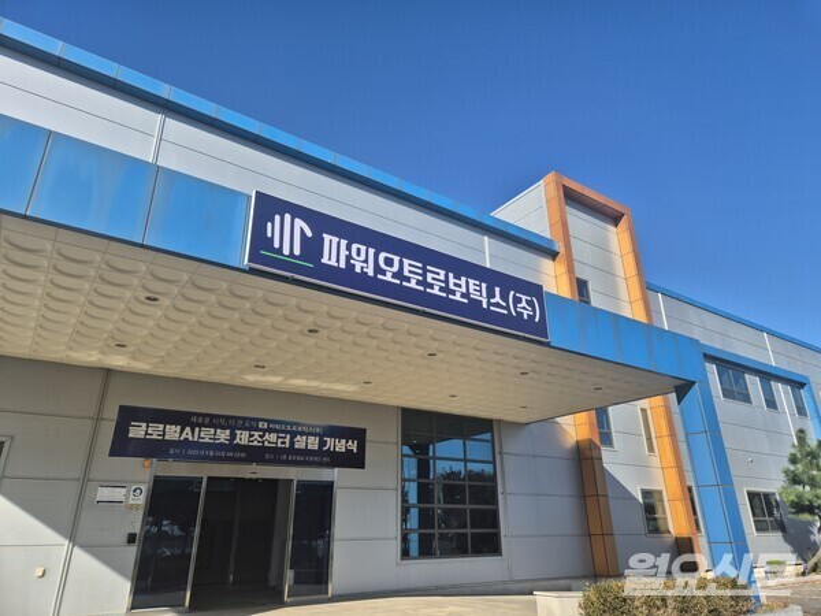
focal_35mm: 23
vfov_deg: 58.9
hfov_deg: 73.9
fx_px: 545
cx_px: 410
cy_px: 308
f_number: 1.8
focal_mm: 5.4
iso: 25
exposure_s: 1/1292
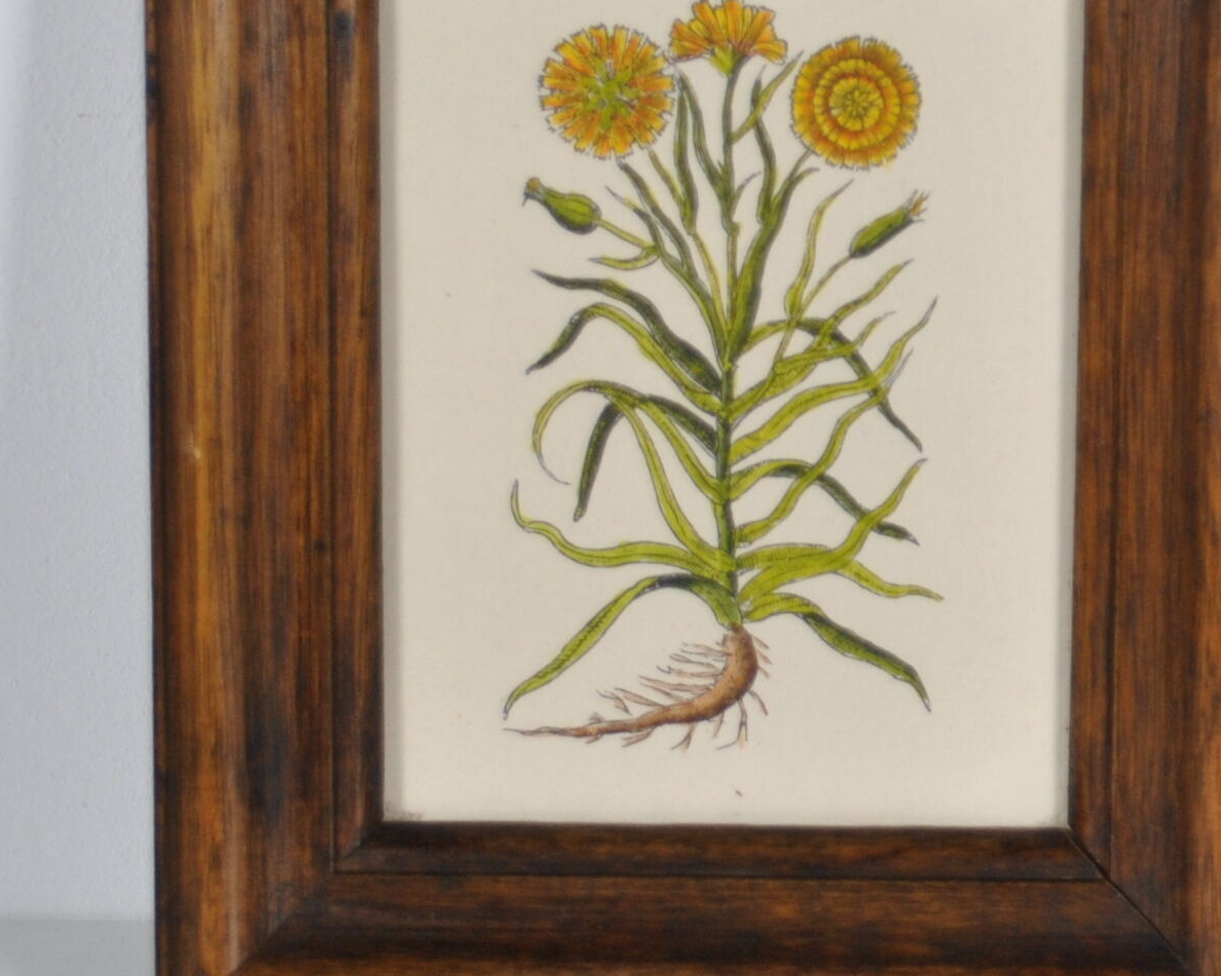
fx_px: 5311
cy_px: 310
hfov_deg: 12.9
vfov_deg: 10.5
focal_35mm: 147
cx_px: 1247
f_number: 4.8
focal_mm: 32
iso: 200
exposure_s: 1/100
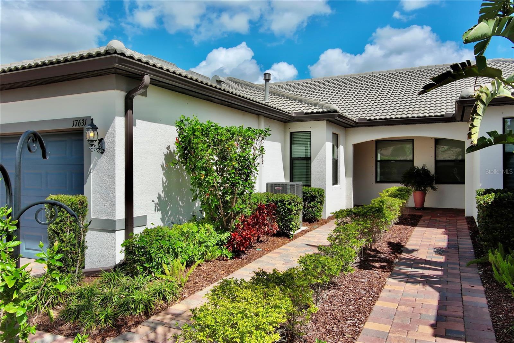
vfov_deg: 44.9
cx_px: 257
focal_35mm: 29
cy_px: 172
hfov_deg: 63.7
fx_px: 414
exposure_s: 1/320
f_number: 9
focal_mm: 10.57
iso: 100
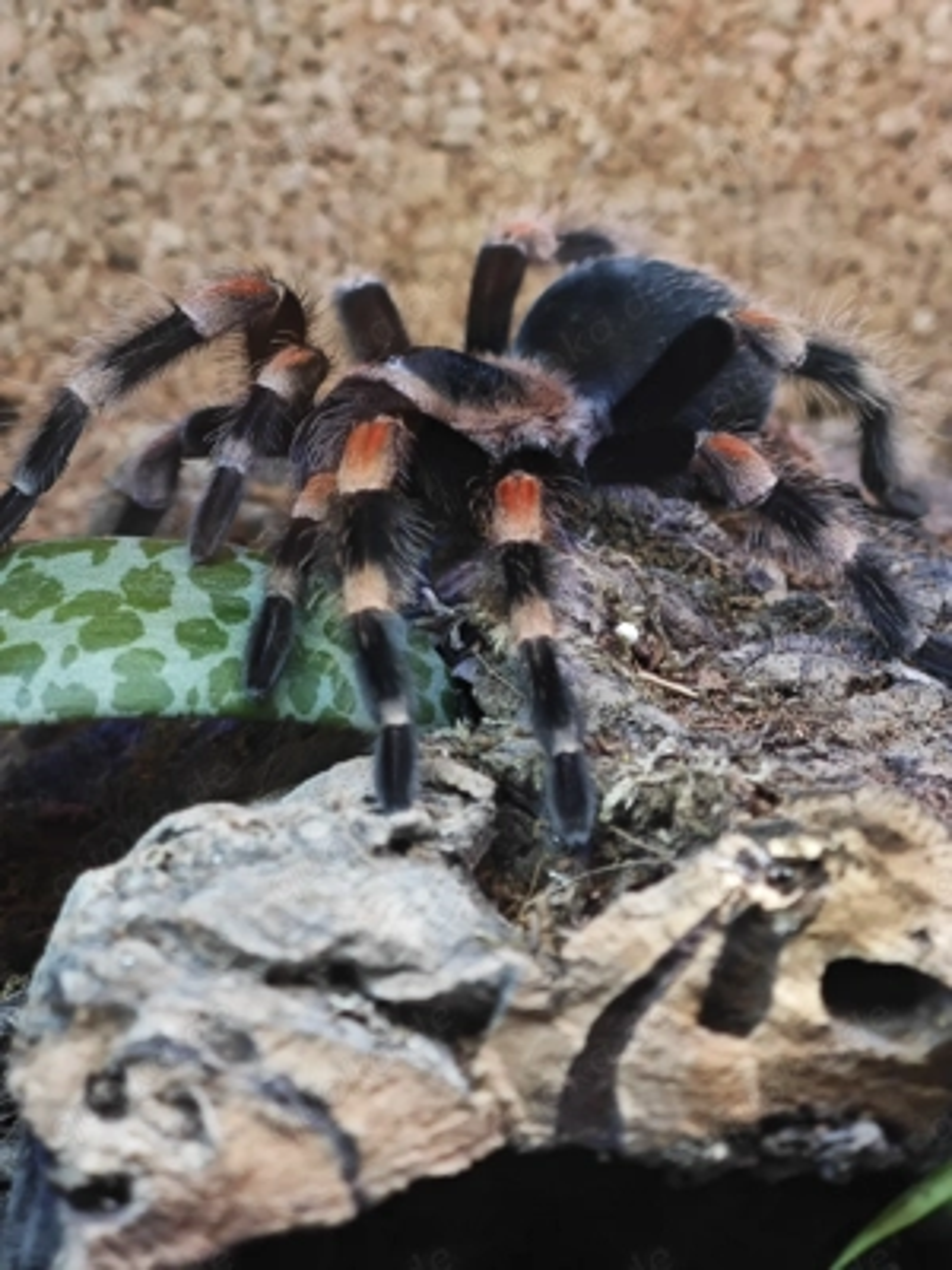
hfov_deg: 12.3
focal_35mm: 120
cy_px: 635
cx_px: 476
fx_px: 4400
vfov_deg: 16.4
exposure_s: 1/50
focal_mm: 12.28
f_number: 1.8
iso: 800
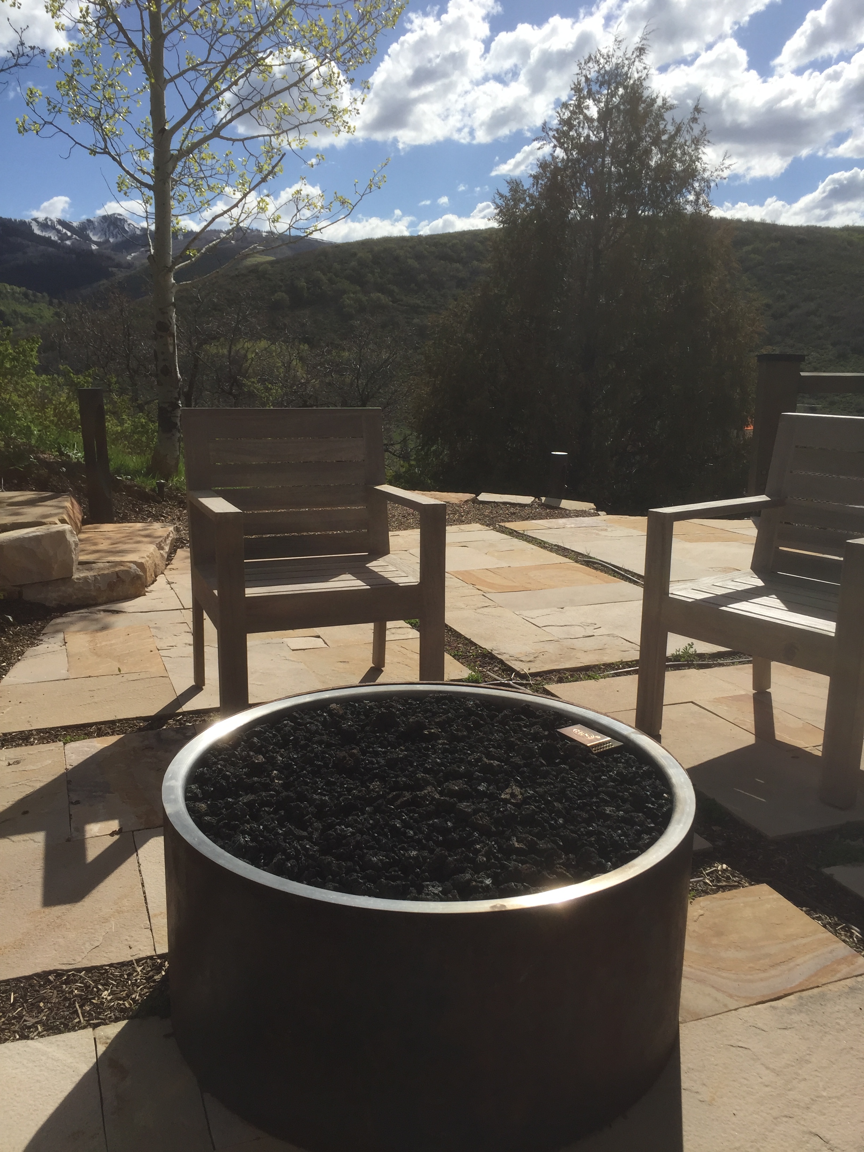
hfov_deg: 48.2
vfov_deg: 61.7
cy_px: 576
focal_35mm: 29
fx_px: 965
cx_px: 432
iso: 32
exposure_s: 1/3597
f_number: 2.2
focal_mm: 4.15
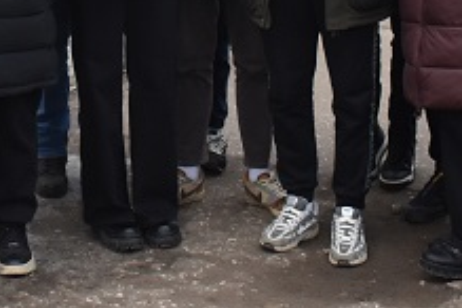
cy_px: -193
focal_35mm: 115
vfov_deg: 11.3
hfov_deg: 17.7
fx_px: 1473
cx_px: 95
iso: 800
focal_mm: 21
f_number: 3.8
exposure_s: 1/160
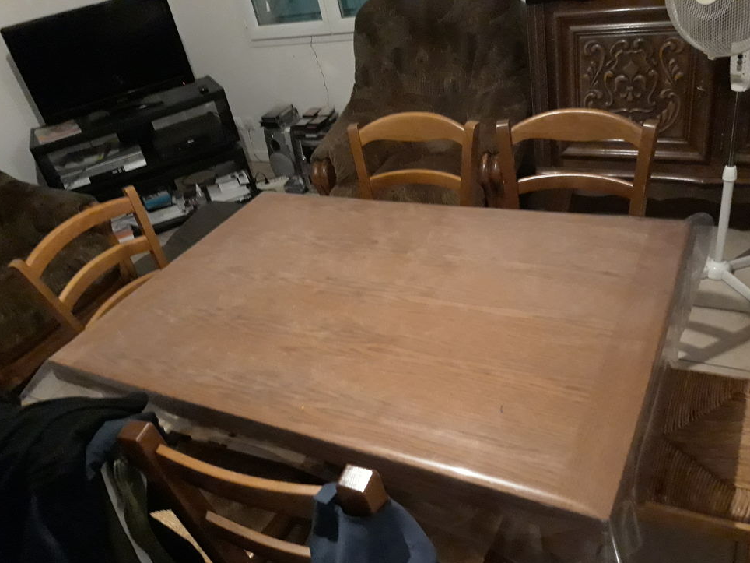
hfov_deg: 63.4
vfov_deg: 49.7
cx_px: 382
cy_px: 290
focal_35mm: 28
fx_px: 607
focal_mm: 3.71
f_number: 1.7
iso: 800
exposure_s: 1/17
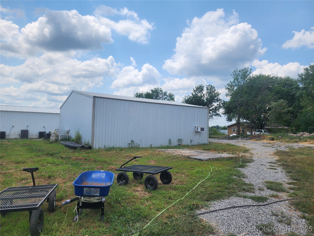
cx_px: 157
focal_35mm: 23
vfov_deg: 58.9
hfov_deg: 73.9
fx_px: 209
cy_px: 118
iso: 12
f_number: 1.8
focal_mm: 6.4
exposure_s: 1/1672
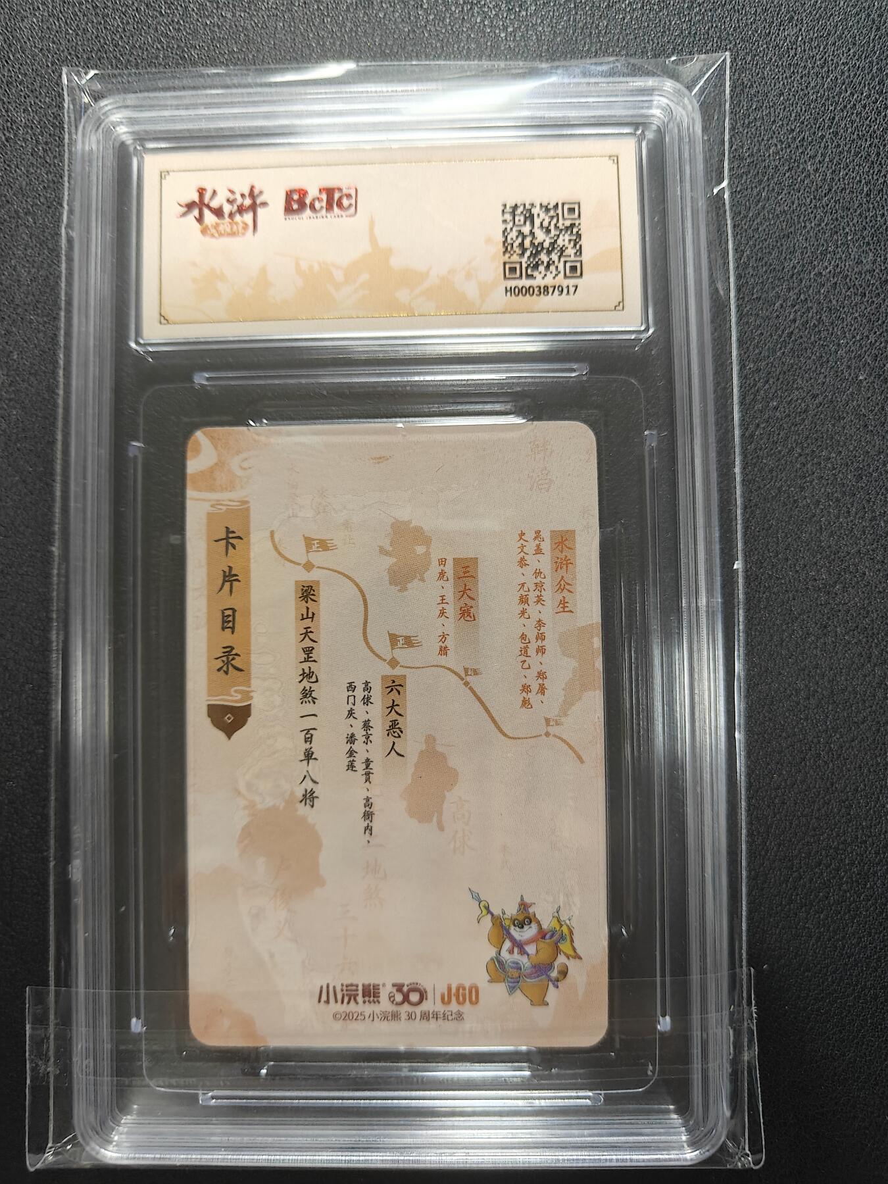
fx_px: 821
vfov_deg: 71.6
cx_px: 444
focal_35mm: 24
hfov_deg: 56.8
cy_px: 592
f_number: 1.8
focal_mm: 5.59
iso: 200
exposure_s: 1/50
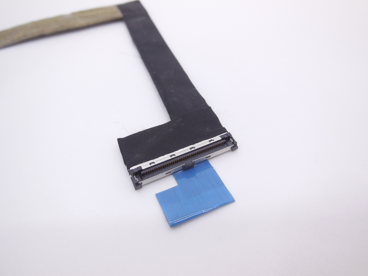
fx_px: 266
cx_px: 184
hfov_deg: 69.4
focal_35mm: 25
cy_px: 138
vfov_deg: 54.9
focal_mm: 4.5
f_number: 3.1
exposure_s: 1/40
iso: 125
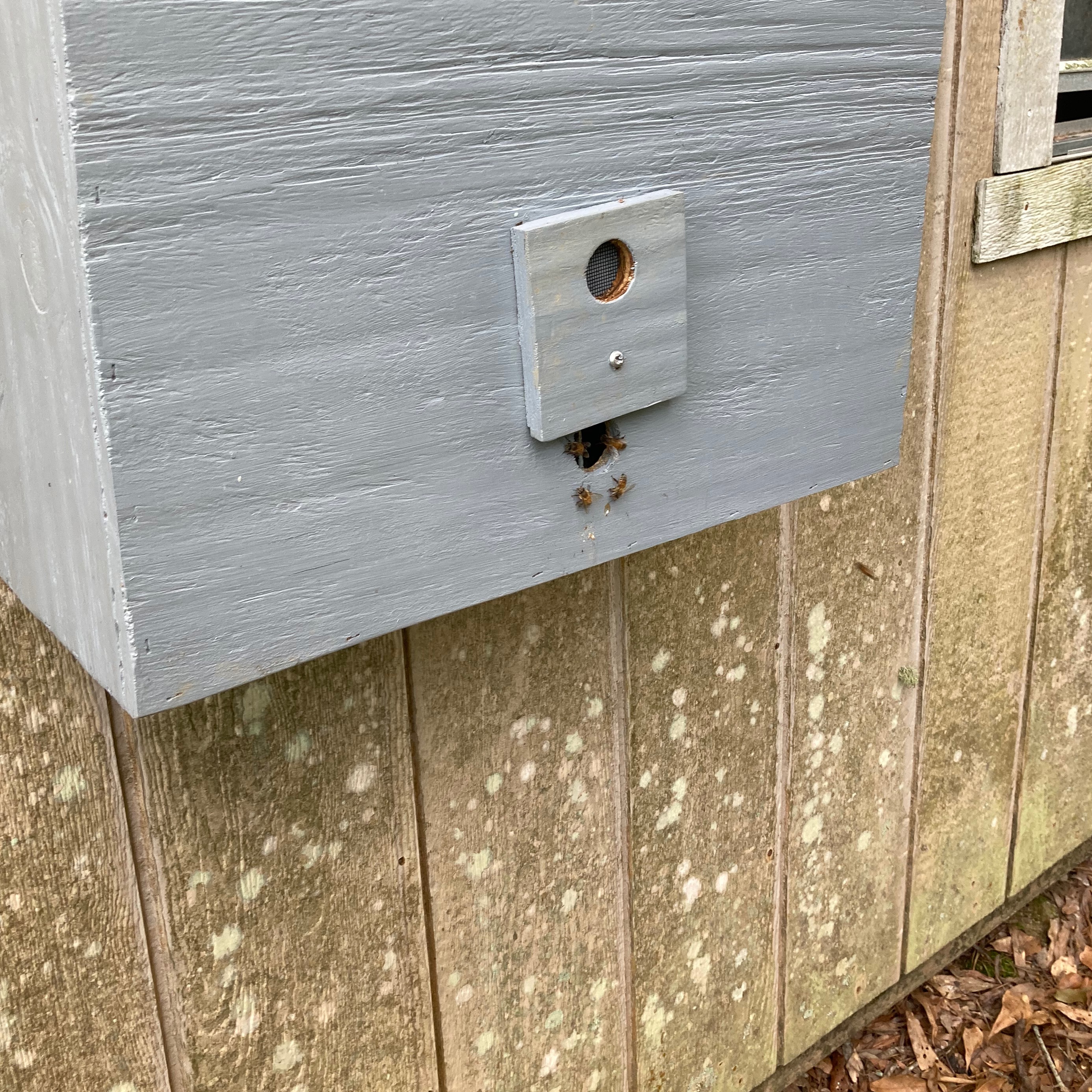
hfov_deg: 46.0
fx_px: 1285
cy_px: 447
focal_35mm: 36
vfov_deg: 45.8
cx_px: 520
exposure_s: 1/121
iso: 40
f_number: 1.8
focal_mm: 3.99
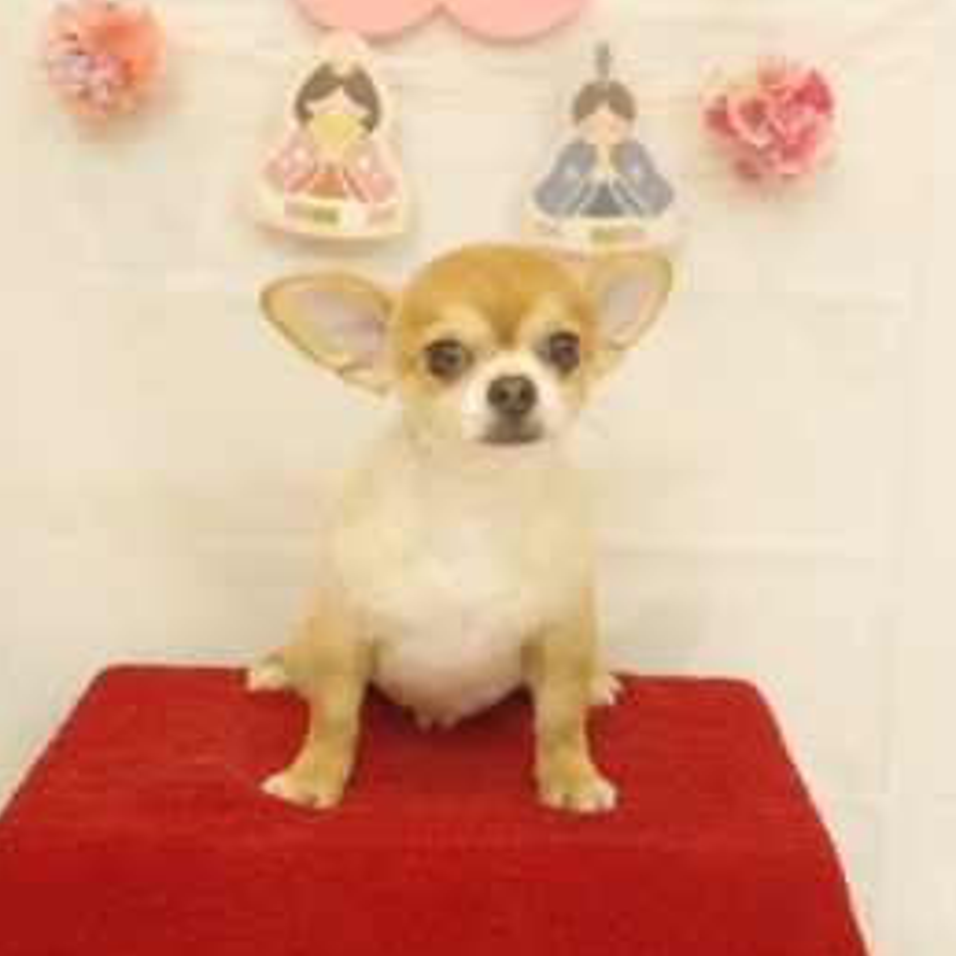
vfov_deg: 31.0
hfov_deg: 31.1
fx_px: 1718
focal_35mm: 55
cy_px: 380
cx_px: 480
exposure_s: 1/160
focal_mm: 28
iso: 4000
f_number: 4.5
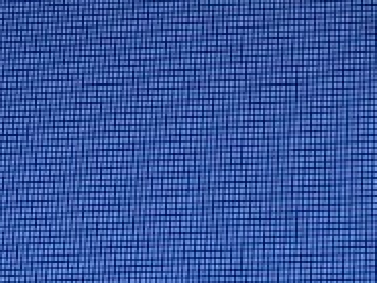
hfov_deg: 12.6
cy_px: 761
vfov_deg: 8.9
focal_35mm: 144
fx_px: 1569
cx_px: 662
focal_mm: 4.25
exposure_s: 1/2028
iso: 32
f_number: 1.8
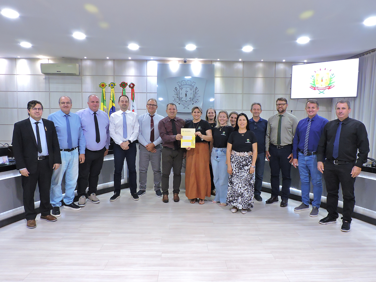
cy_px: 141
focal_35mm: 24
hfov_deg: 71.6
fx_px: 261
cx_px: 188
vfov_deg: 56.8
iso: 800
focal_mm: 4.3
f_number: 5.3
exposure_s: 1/15
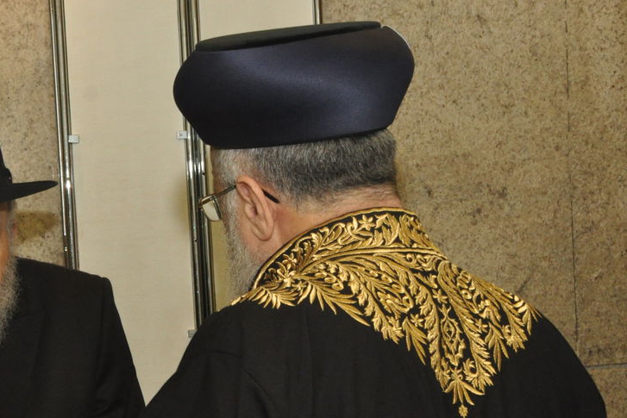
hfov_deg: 20.0
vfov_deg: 13.5
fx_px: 1759
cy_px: 322
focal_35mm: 101
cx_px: 113
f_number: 11
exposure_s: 1/60
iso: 1250
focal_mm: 35
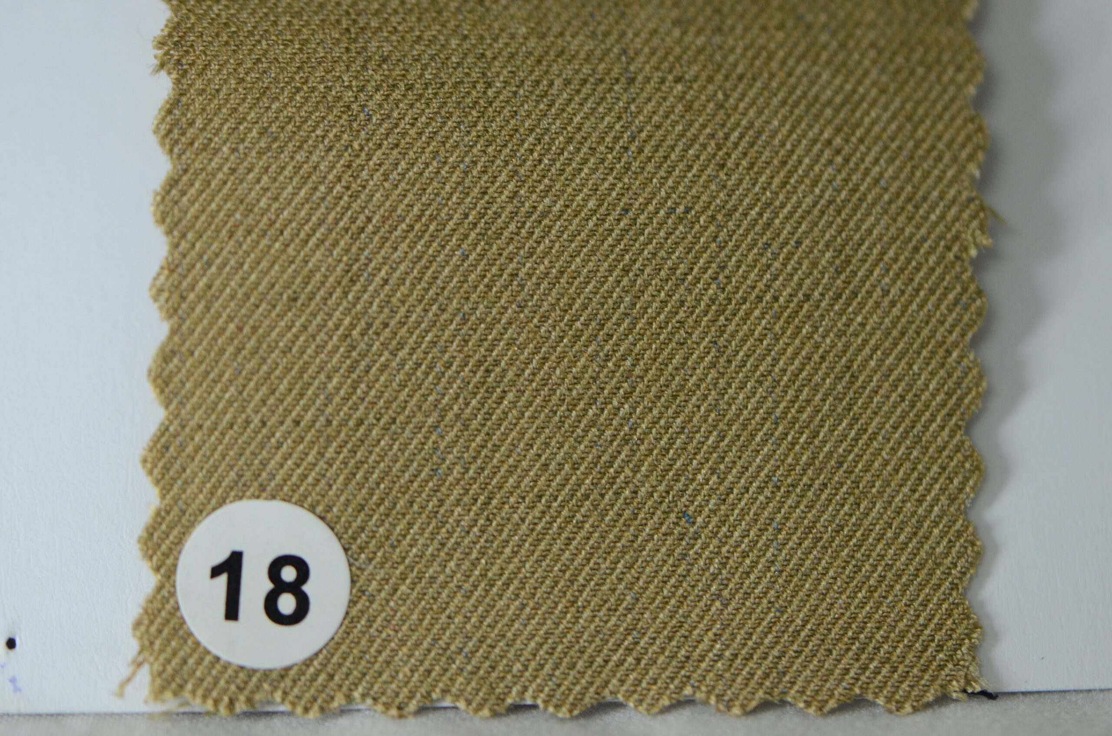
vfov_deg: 10.1
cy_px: 368
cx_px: 556
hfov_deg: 15.2
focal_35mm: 135
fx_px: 4162
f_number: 3.8
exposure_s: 1/125
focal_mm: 90
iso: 800
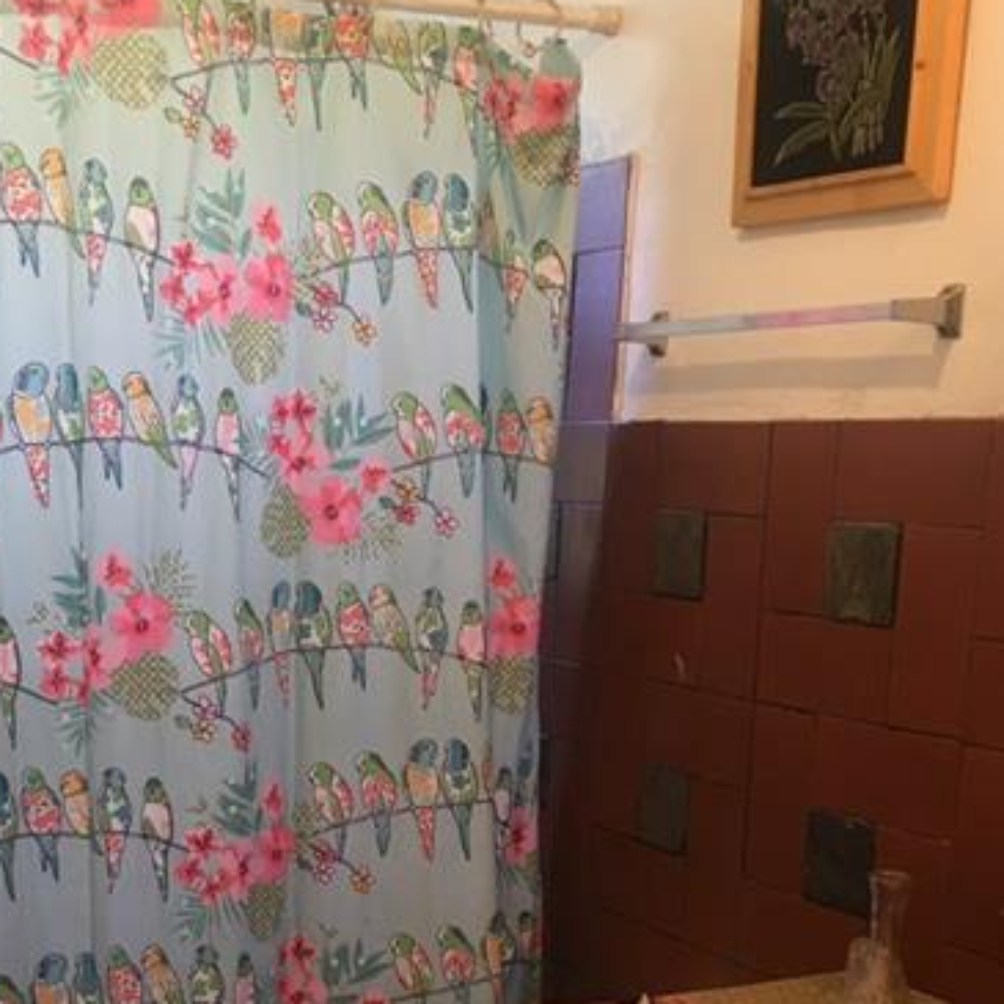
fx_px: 1772
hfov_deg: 31.3
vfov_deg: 30.6
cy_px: 850
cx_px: 316
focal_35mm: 54
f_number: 2.2
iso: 64
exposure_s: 1/30
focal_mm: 4.15
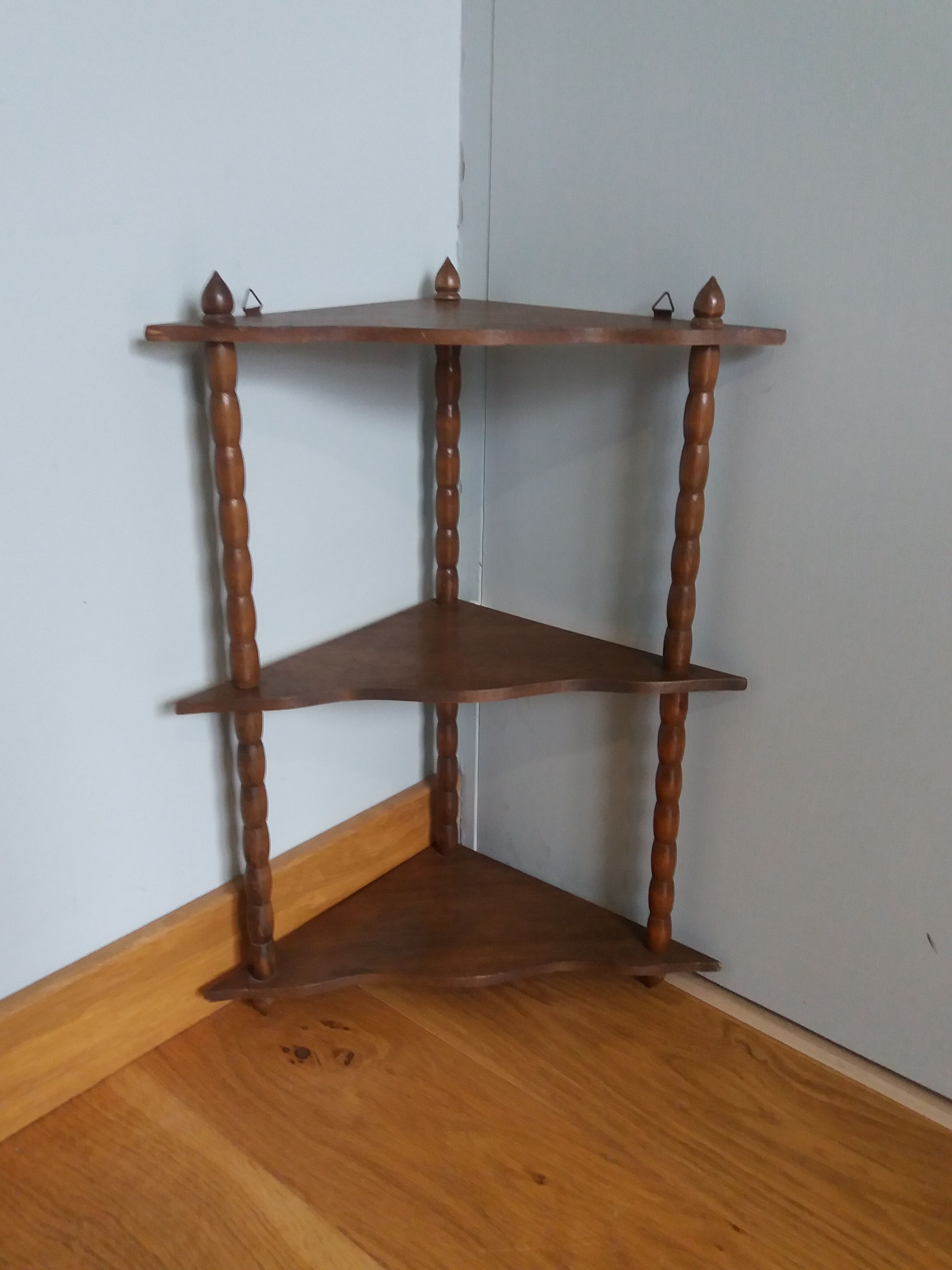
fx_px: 1027
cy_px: 635
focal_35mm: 28
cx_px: 476
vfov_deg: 63.4
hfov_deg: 49.7
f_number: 1.9
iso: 200
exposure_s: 1/17
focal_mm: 3.7
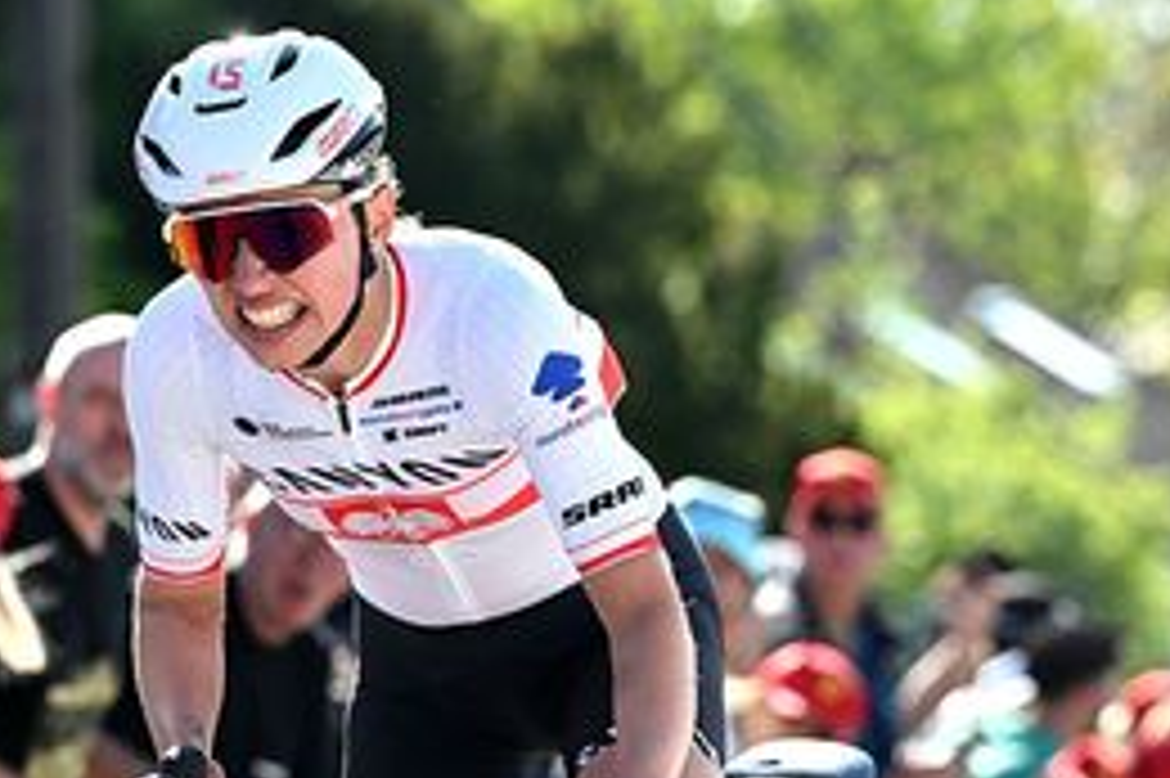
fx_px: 7502
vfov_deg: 5.9
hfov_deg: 8.9
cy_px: 555
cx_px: 441
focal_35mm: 231
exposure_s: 1/1000
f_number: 4.5
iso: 400
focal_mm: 150
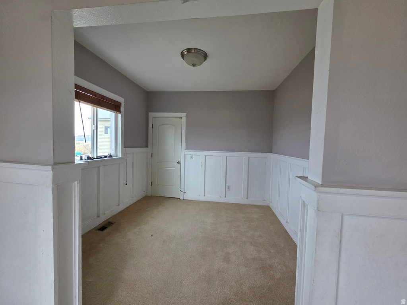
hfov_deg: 106.2
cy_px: 152
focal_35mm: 13
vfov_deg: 89.9
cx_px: 204
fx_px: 153
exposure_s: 1/120
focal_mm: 2.2
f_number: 1.9
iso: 80
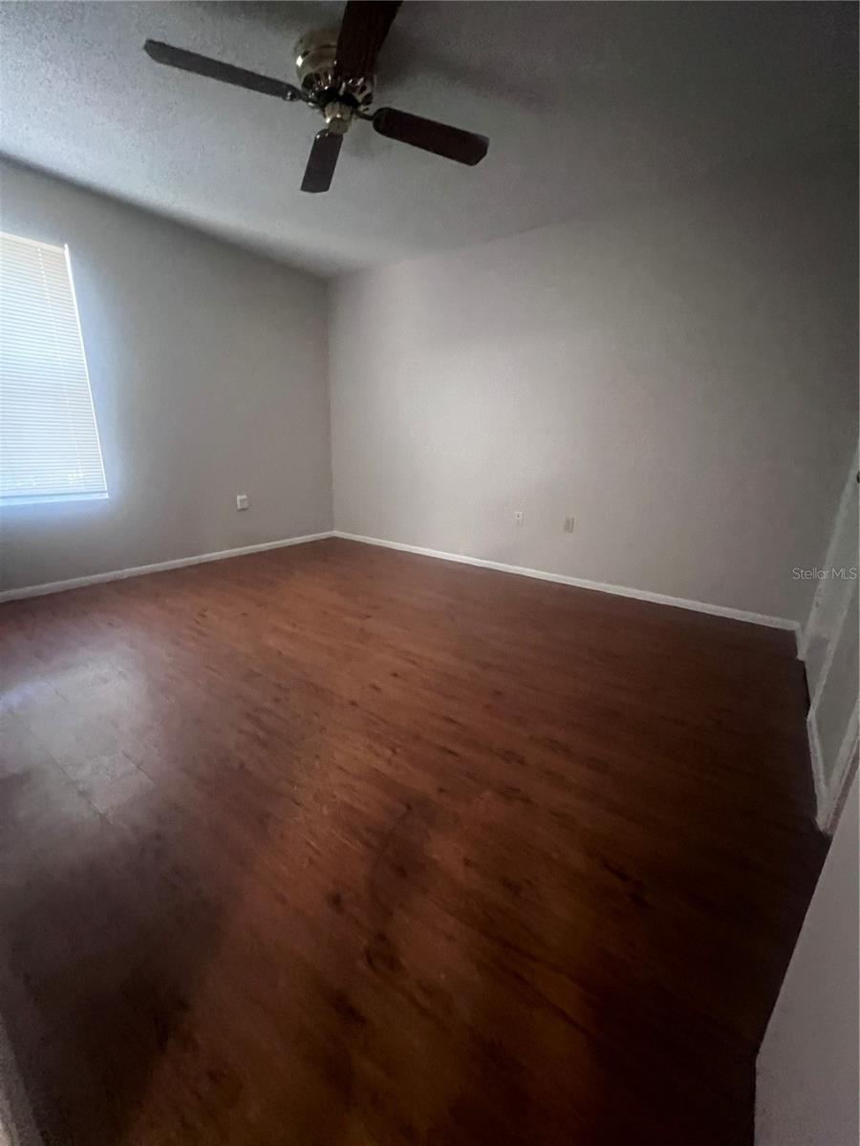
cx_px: 430
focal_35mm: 13
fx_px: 431
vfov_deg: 106.2
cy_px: 573
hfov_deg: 89.9
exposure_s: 1/40
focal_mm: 1.57
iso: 1000
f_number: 1.8
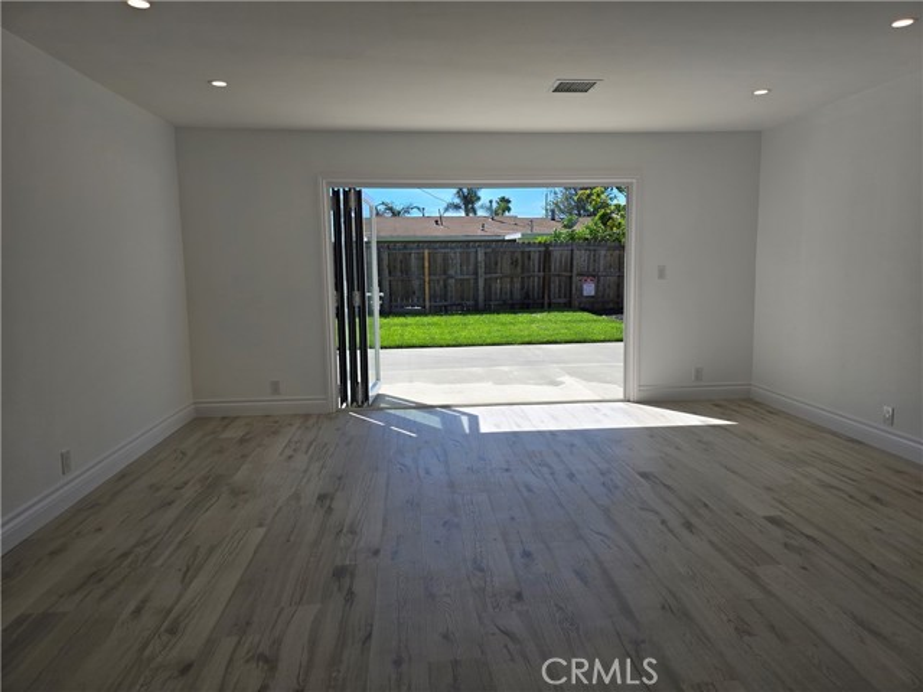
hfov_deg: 73.9
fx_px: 613
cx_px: 462
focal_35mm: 23
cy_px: 346
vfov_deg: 58.9
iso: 12
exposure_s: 1/675
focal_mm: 6.3
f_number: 1.7
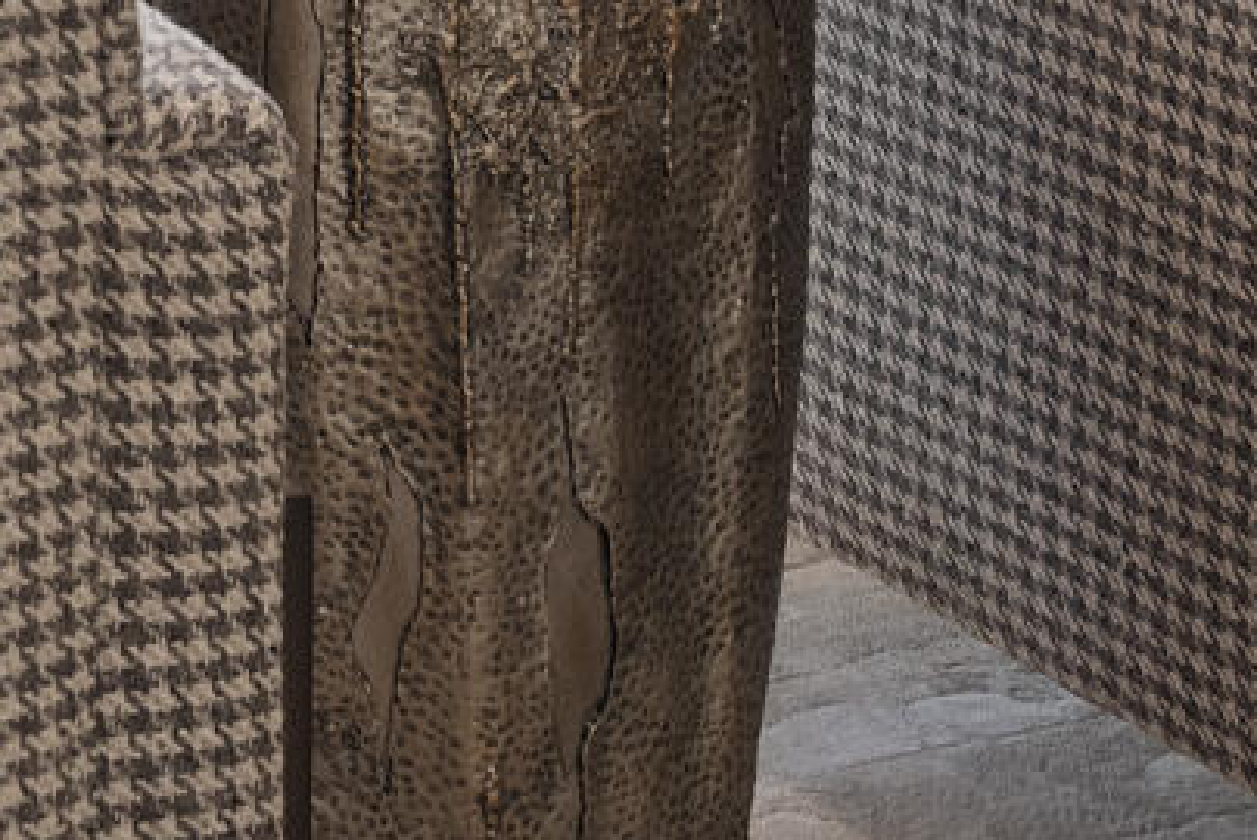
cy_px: -1913
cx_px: -909
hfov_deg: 10.9
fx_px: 6219
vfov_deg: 6.8
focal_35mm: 178
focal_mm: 24
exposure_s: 1/5
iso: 320
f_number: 7.1
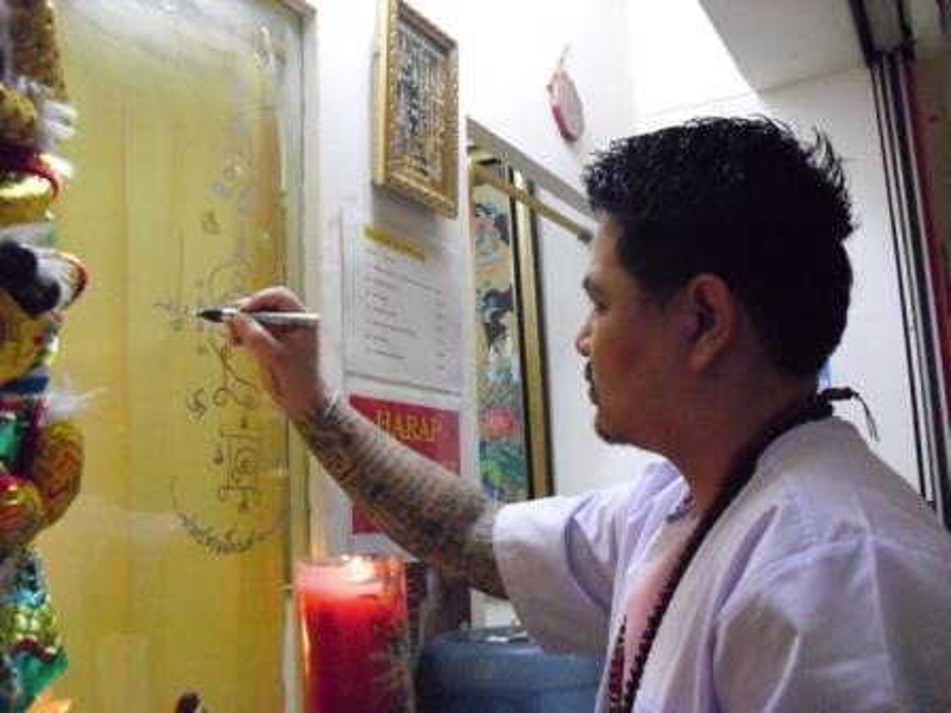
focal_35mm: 36
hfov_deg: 51.4
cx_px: 476
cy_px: 356
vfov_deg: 39.7
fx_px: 989
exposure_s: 1/100
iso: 800
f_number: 3.1
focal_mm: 6.3
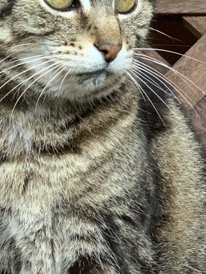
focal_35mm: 163
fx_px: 1293
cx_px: 97
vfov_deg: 12.0
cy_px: 239
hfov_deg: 9.1
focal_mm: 6
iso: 125
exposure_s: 1/119
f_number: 2.4
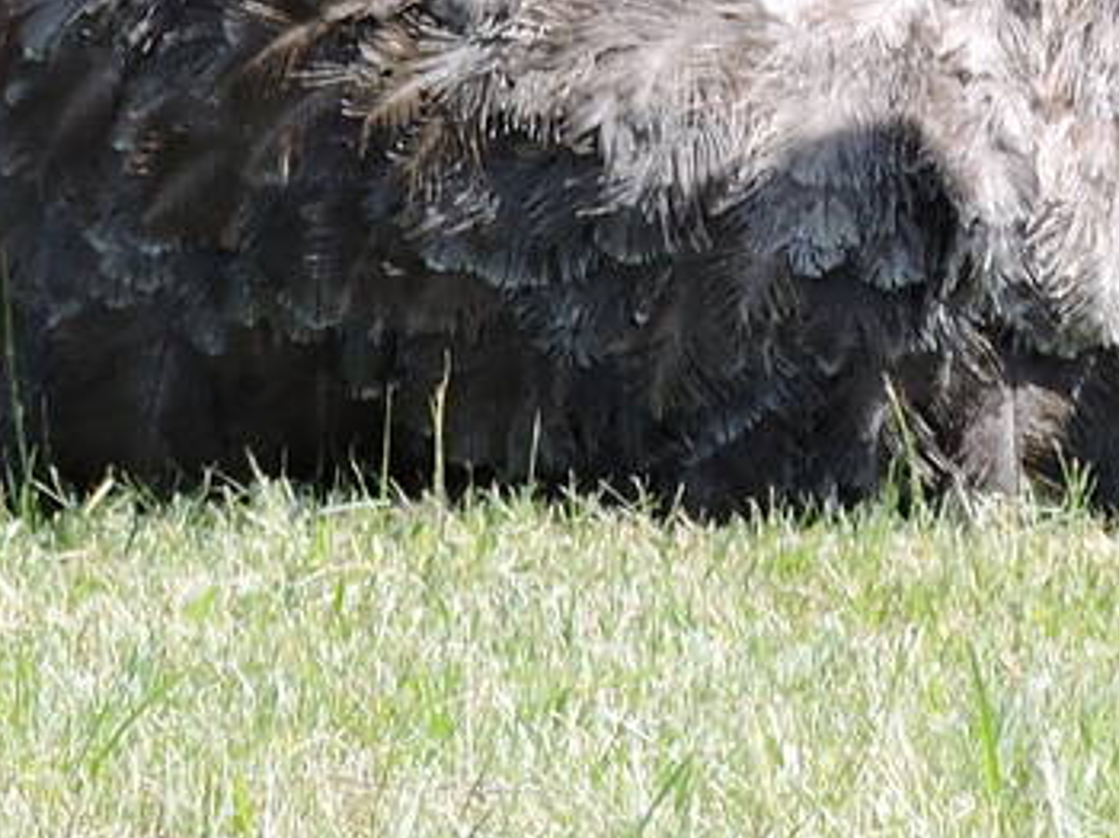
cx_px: 214
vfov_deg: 0.7
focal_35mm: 2150
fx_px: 69453
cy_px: -720
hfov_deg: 0.9
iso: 140
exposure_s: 1/250
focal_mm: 83.8
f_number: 4.9
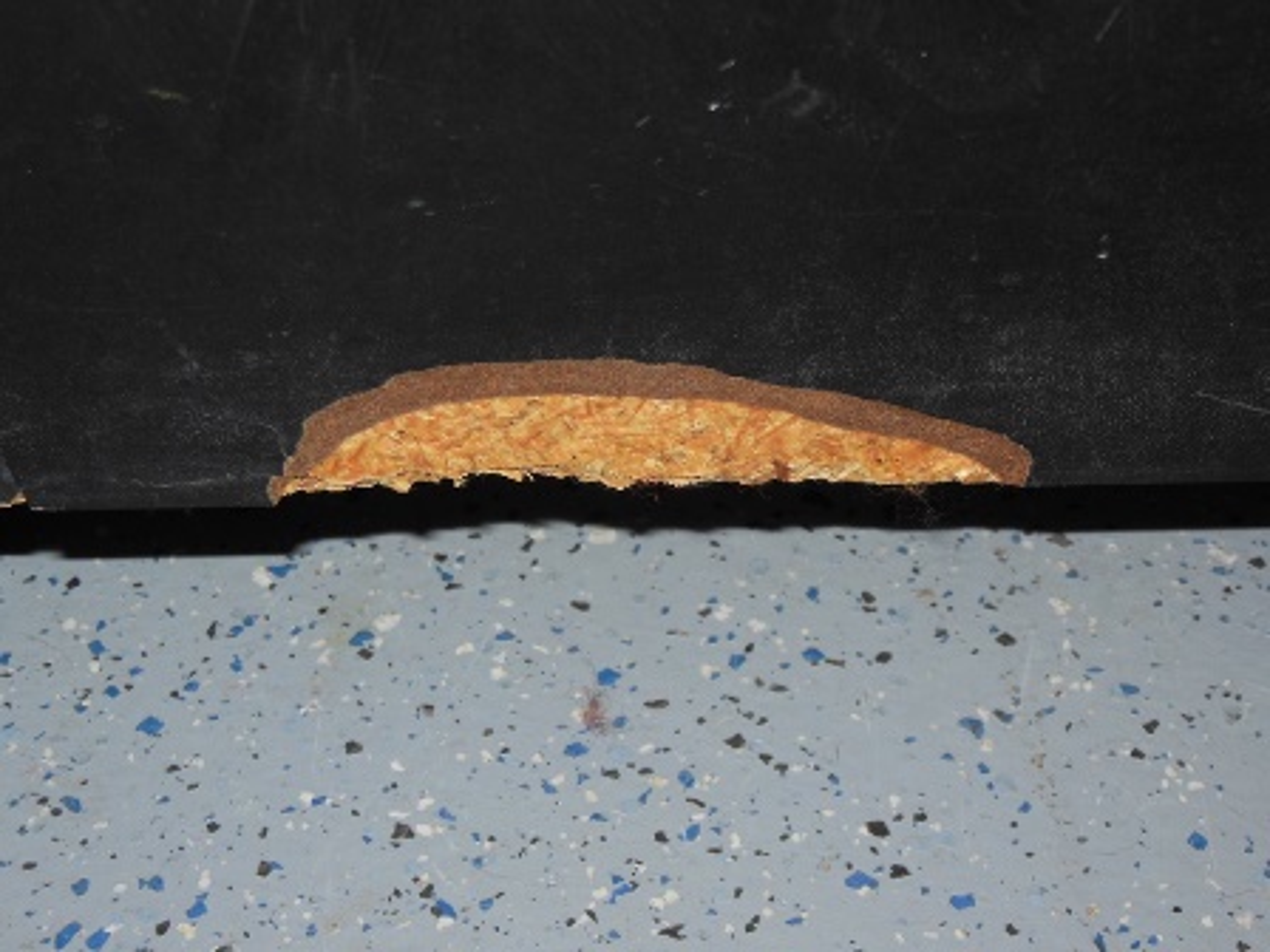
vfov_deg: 22.3
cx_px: 635
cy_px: 476
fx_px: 2421
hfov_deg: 29.4
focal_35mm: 66
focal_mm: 11.7
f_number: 4.3
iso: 125
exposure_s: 1/60
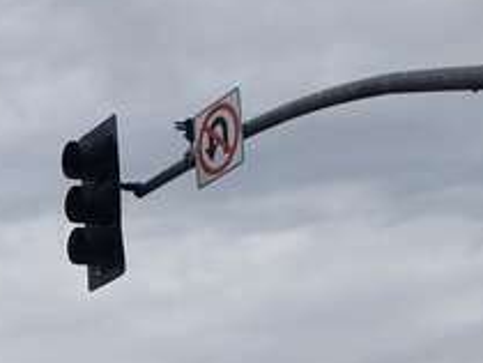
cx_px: -71
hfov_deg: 18.9
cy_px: 586
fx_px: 1383
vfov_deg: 13.8
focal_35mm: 99
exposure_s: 1/699
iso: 50
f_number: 2.4
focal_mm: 4.3
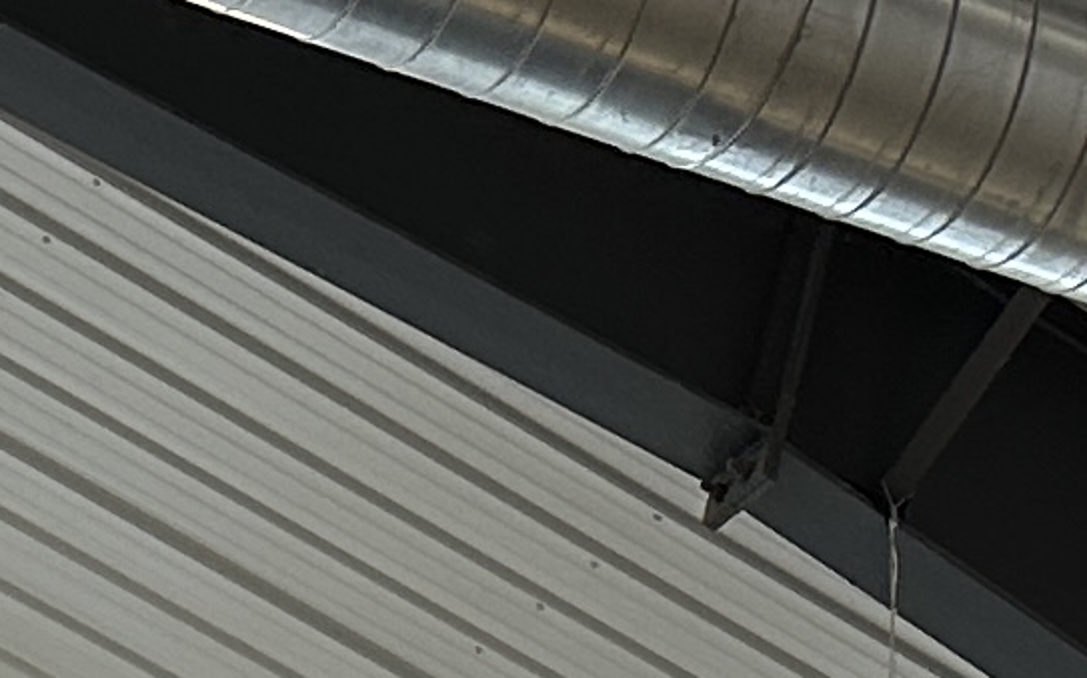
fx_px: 5597
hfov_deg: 11.0
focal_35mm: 189
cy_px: 3018
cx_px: 184
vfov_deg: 5.6
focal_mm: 6.86
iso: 80
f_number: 1.78
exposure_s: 1/190
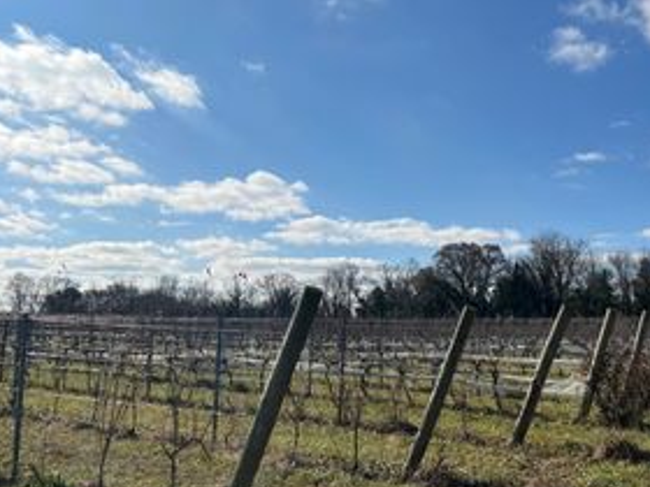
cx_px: 455
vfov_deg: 35.9
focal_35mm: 40
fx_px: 751
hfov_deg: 45.8
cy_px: 224
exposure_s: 1/11364
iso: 50
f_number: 1.5
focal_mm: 5.7
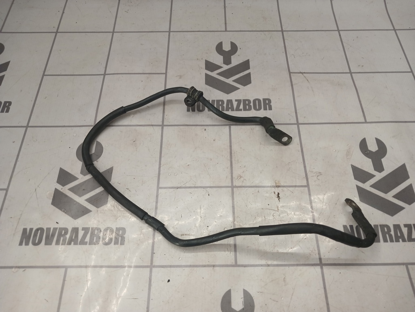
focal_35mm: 27
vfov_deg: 51.4
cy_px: 156
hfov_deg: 65.3
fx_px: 324
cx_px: 208
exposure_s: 1/50
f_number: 1.8
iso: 80
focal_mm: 4
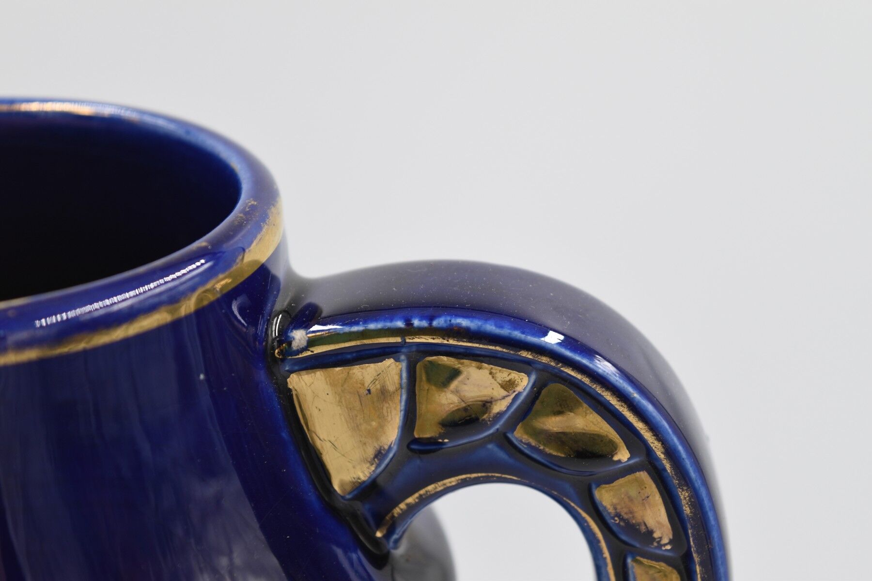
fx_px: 1998
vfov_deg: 16.6
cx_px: 436
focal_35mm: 82
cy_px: 290
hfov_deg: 24.6
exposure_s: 1/160
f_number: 5.6
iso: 320
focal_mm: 55
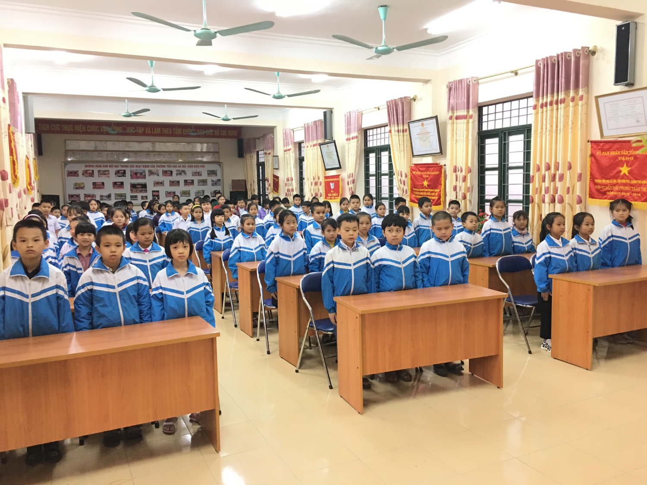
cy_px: 242
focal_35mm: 29
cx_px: 324
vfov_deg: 48.2
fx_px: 542
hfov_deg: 61.7
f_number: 2.2
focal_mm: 4.15
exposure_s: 1/17
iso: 80
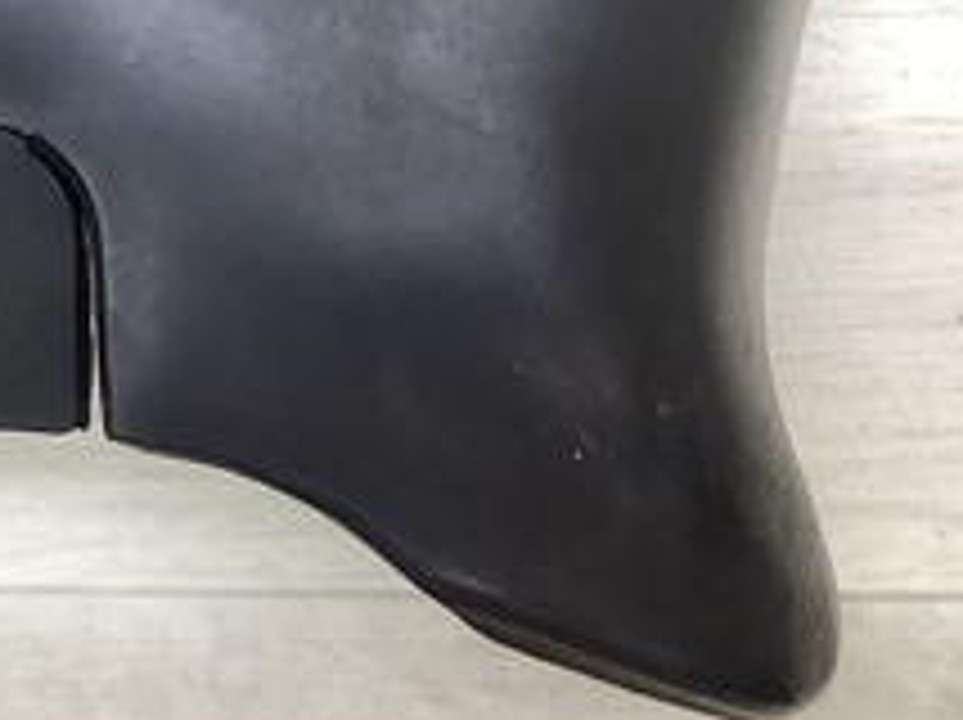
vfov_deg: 15.9
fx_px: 2418
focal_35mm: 87
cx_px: -45
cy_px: -256
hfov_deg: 21.6
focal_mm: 3.3
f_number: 2.4
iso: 64
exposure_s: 1/60
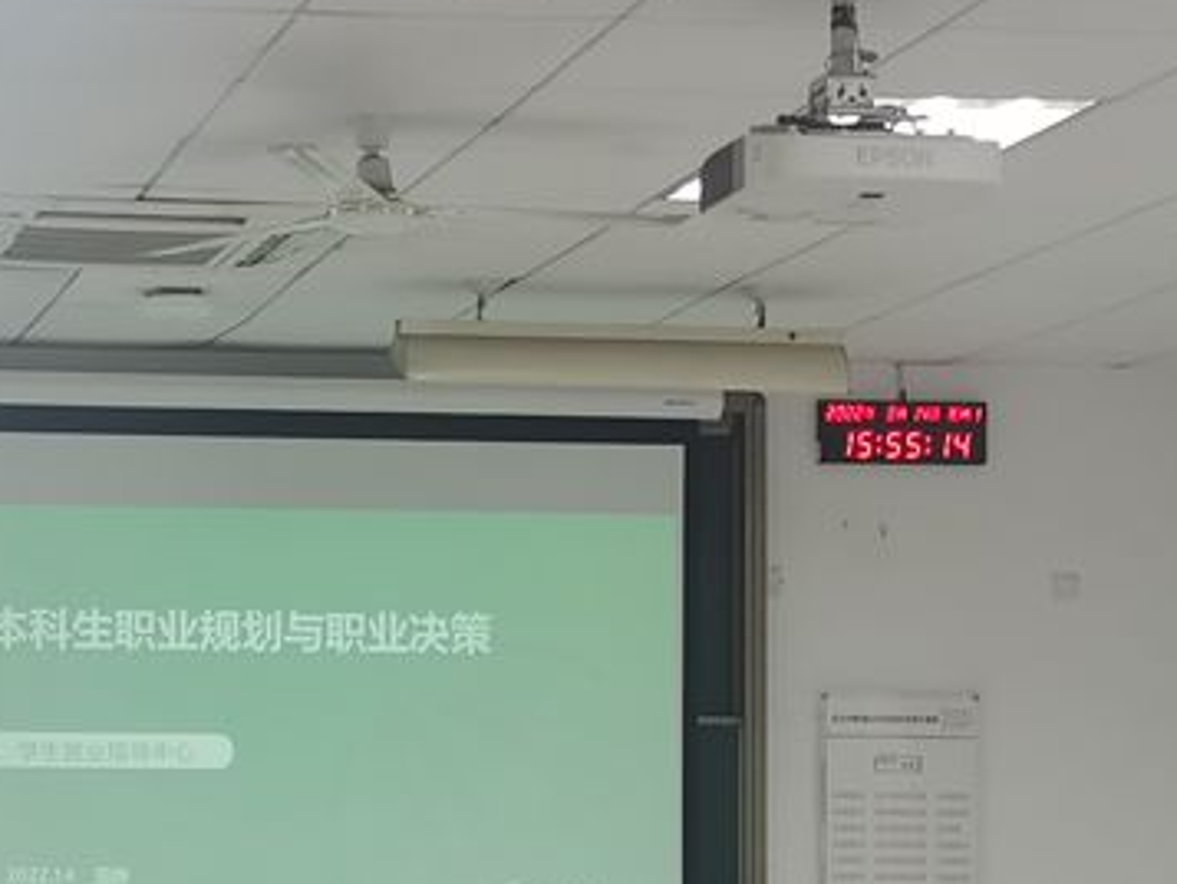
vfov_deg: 14.0
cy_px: 689
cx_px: 12
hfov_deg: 18.3
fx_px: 3571
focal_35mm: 105
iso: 160
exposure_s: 1/100
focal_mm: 5.58
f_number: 1.8
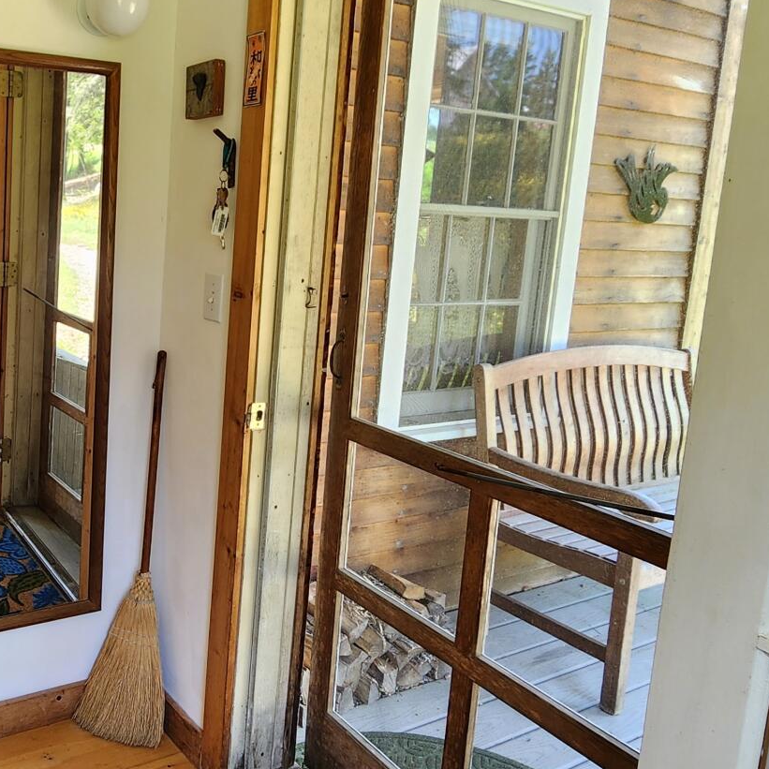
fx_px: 704
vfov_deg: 57.1
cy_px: 327
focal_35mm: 28
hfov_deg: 52.4
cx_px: 121
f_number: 2.2
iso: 100
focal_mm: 2.2
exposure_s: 1/60.2
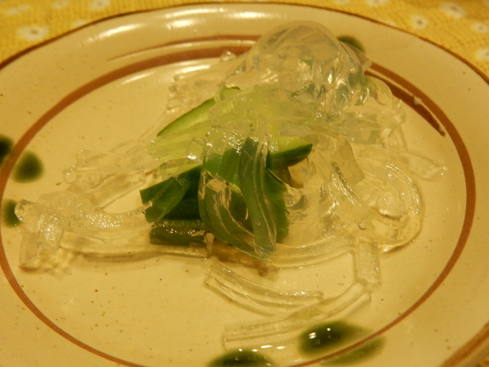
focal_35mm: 36
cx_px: 244
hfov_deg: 51.4
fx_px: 509
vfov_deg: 39.7
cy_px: 184
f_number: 4
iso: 400
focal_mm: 6.4
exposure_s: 1/20
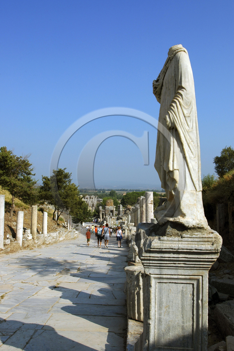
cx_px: 117
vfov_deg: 62.0
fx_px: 293
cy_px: 176
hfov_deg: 43.5
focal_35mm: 30
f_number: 13
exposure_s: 1/250
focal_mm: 20
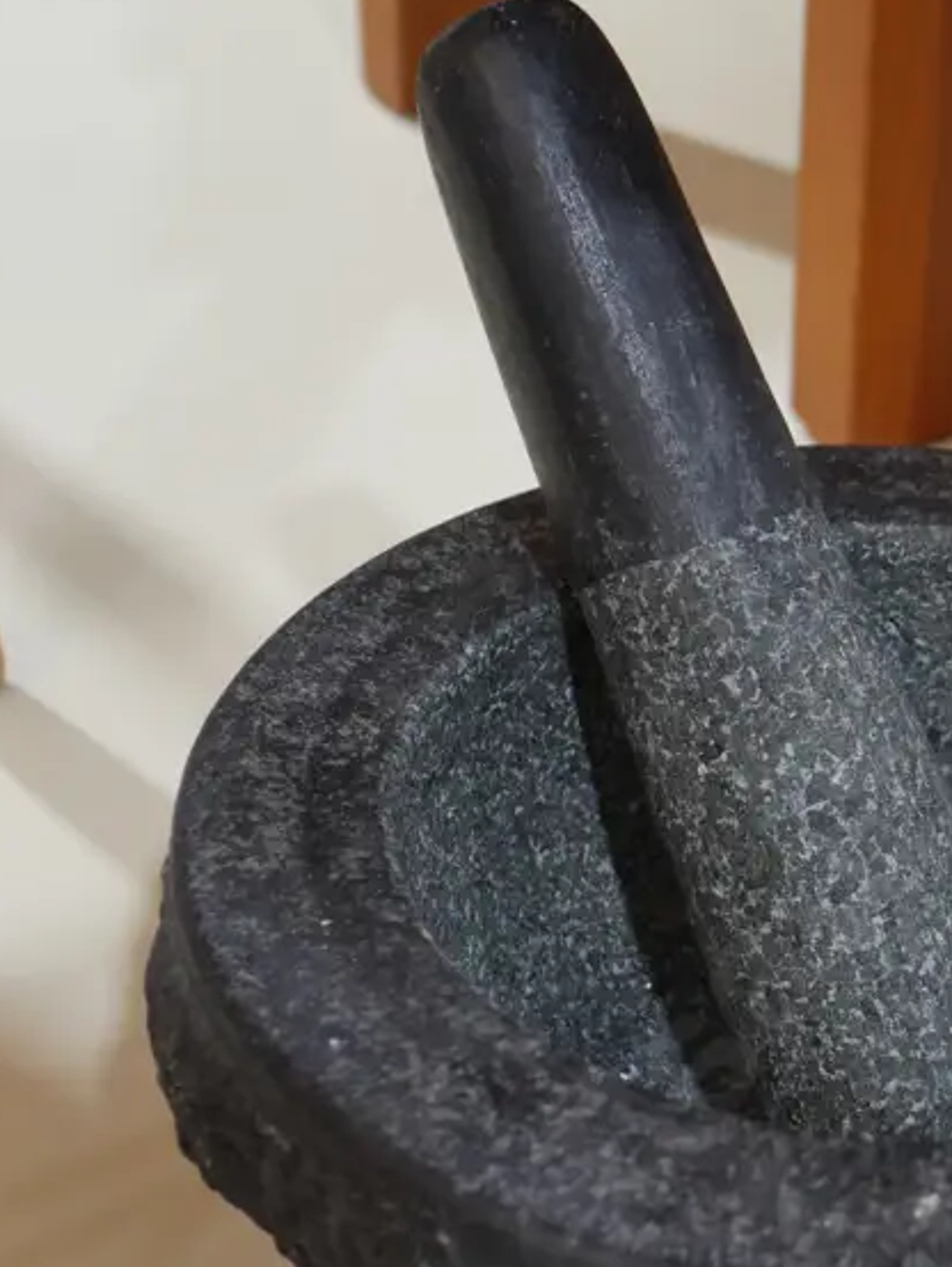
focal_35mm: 74
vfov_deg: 26.1
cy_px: 871
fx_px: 2711
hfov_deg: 19.6
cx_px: 846
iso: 1000
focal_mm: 20
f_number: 4.4
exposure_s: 1/60
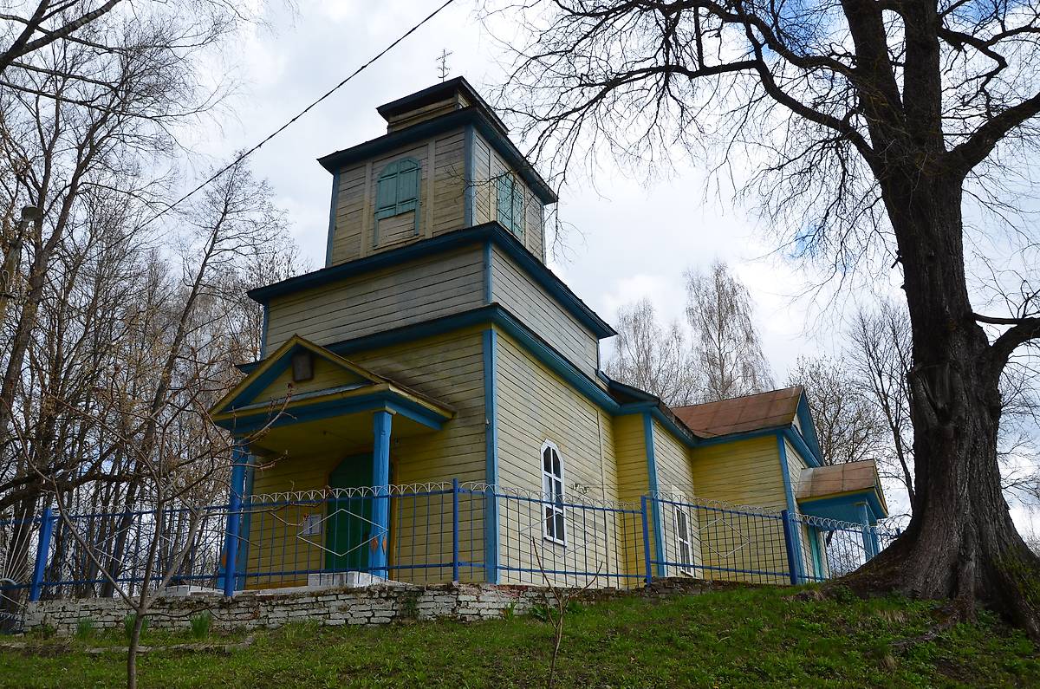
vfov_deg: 41.5
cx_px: 520
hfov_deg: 59.6
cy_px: 344
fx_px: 908
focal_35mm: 32
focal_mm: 21
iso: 110
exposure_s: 1/250
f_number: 8
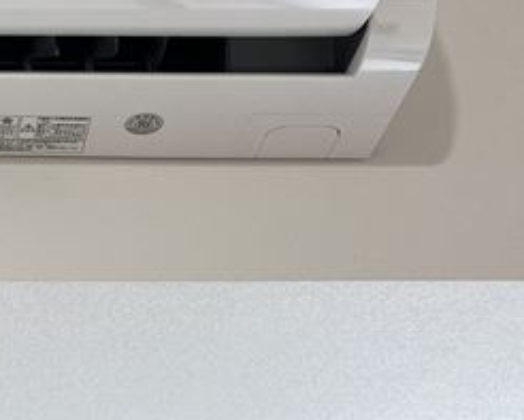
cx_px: -89
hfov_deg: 25.9
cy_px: -6
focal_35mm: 66
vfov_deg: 22.2
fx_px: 1024
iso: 125
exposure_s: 1/109
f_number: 1.8
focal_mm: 4.25
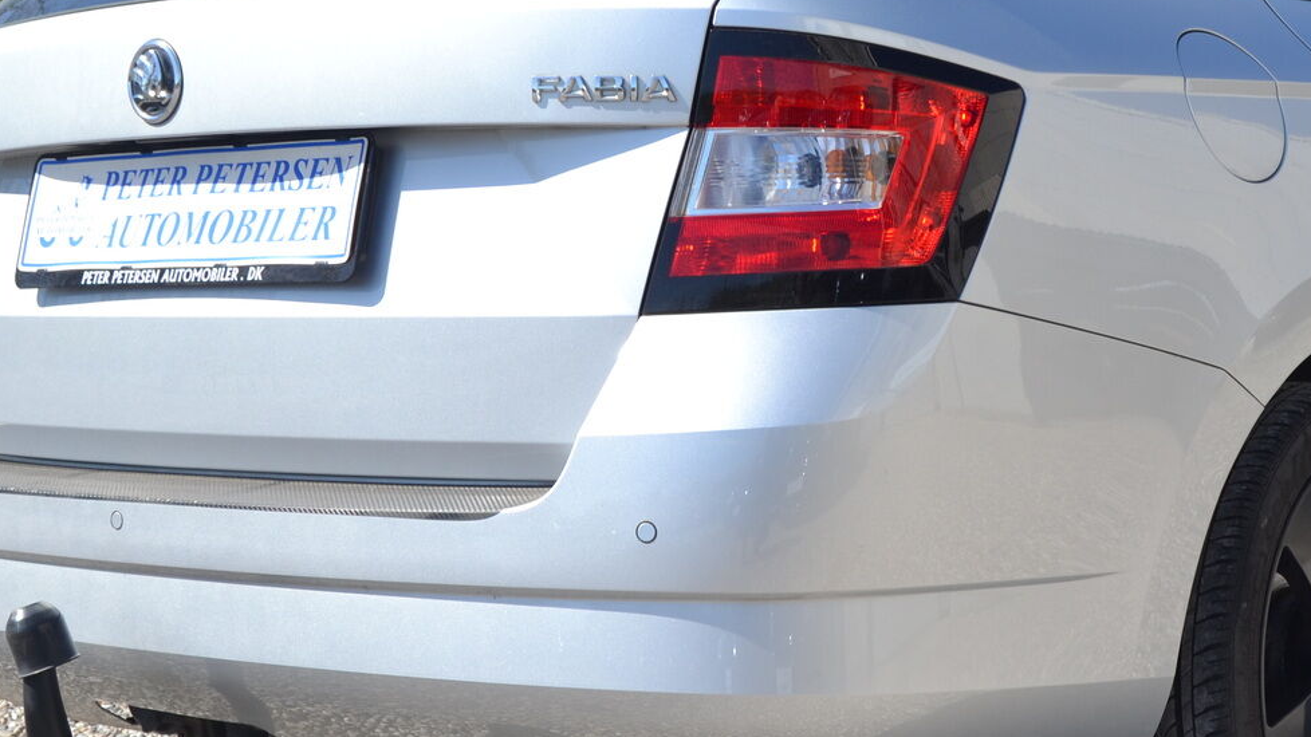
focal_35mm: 74
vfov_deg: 16.3
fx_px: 2572
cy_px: 259
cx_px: 936
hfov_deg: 28.3
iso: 100
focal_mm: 24
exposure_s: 1/250
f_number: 8
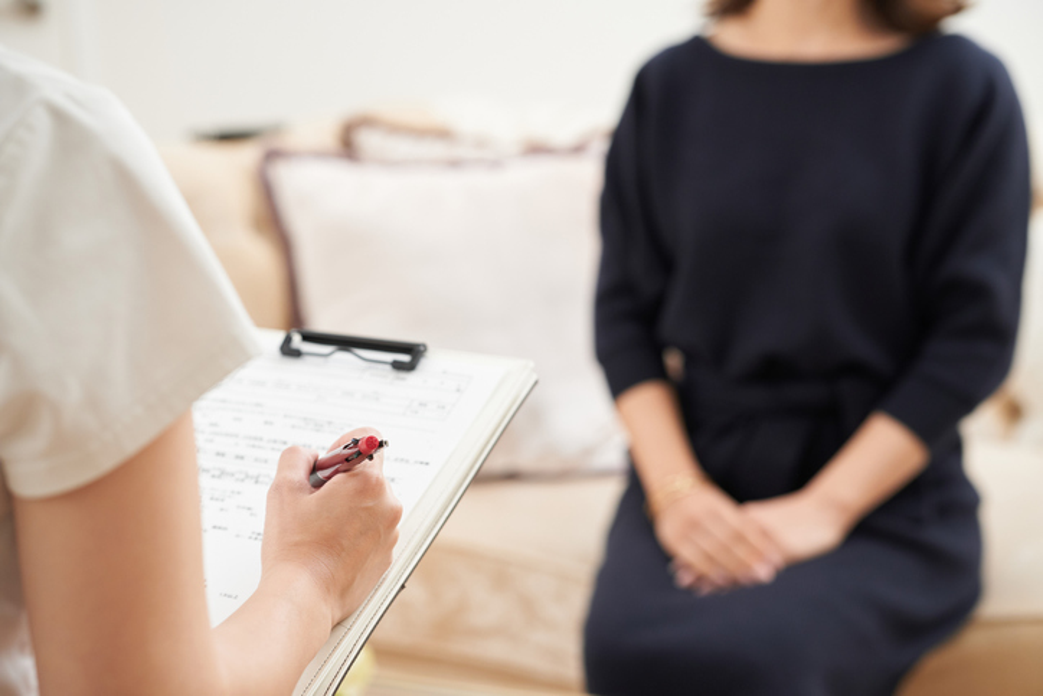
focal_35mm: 84
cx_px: 522
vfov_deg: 16.3
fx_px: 2434
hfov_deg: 24.2
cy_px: 348
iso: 200
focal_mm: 56
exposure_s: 1/125
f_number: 2.5
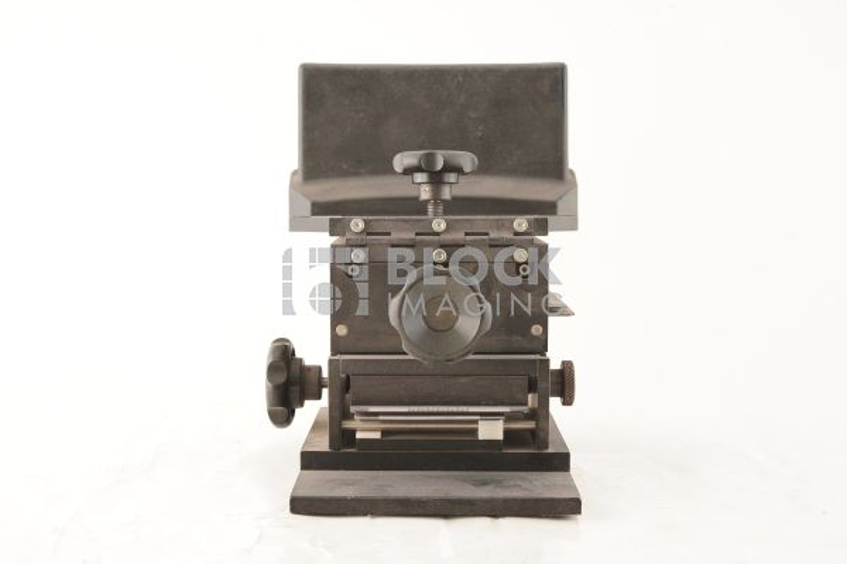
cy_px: 282
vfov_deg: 26.9
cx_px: 424
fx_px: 1175
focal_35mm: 50
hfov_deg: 39.6
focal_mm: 50
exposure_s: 1/125
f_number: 11
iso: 1600
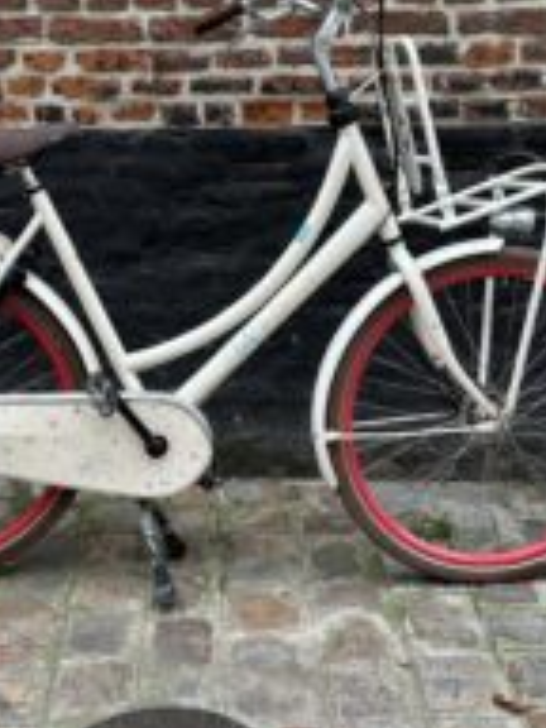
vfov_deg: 38.2
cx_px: 224
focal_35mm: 50
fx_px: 1052
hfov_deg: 29.1
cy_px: 330
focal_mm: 6.86
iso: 64
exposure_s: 1/173
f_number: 1.78
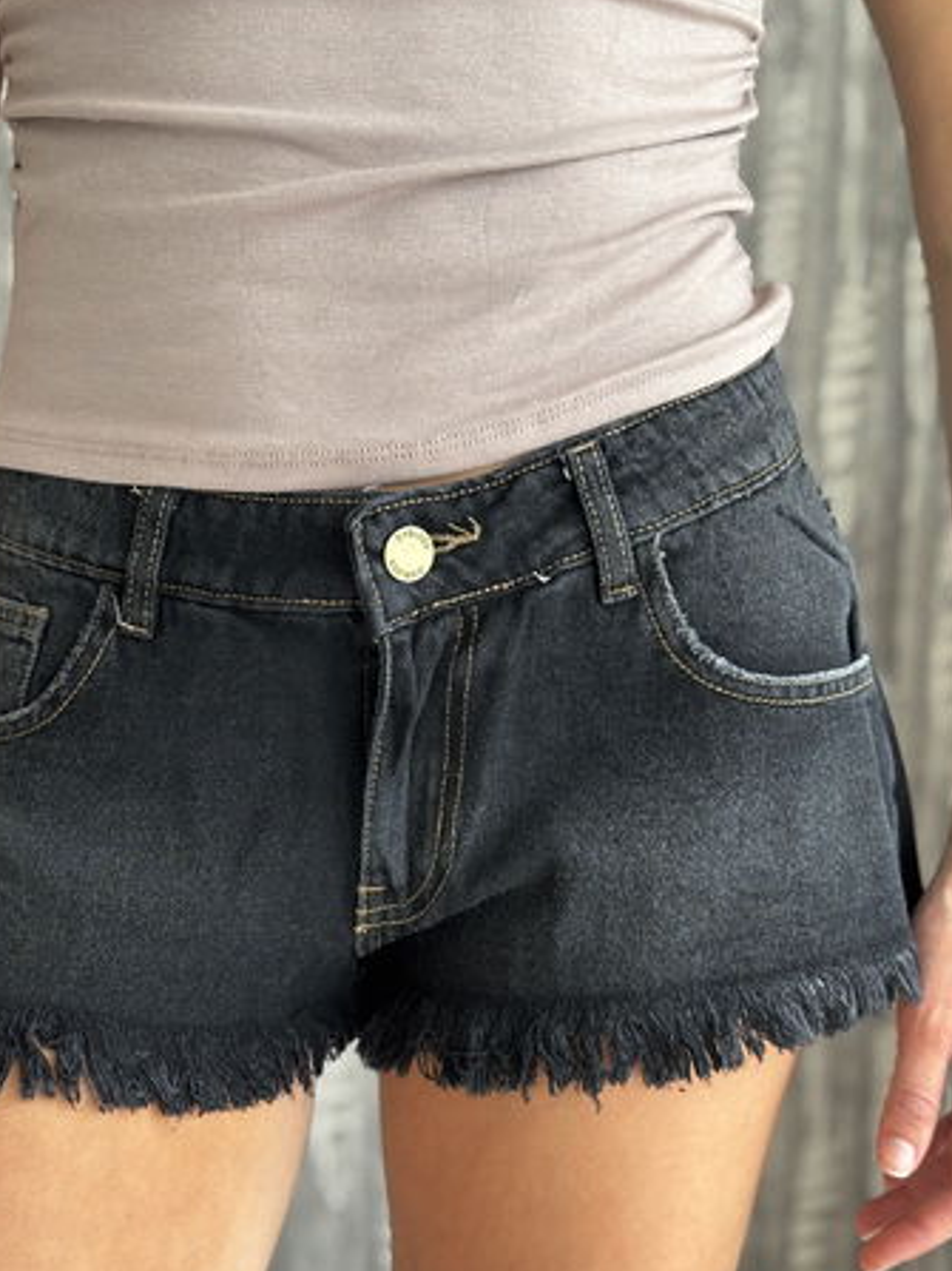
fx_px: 2275
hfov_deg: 23.6
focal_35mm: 62
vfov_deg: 31.2
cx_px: 395
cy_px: 721
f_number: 1.6
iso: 50
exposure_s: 1/103
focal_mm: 5.96
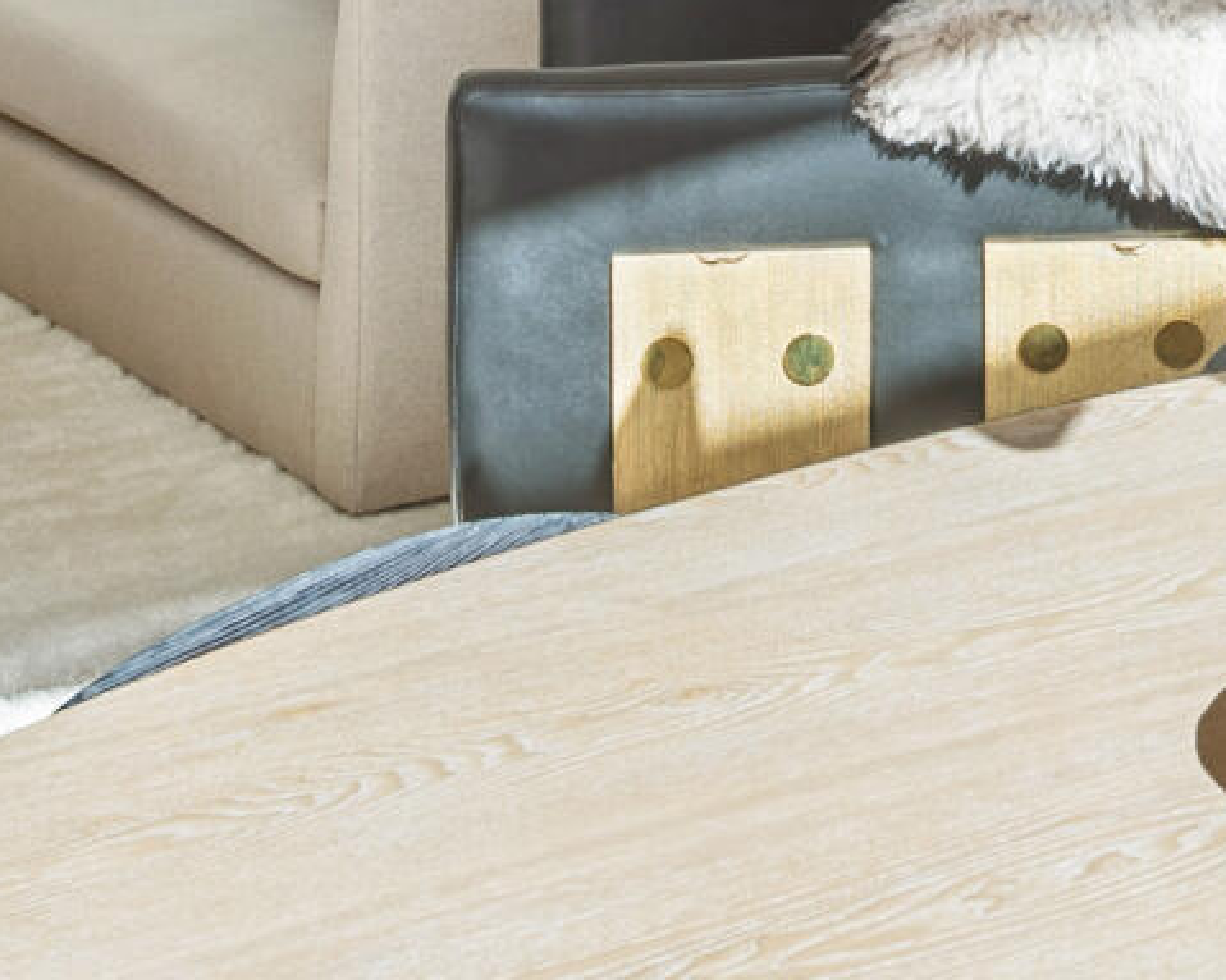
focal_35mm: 100
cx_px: 1290
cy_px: -594
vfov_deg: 14.2
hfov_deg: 18.6
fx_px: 3628
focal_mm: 17
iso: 100
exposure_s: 1/13
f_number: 7.1
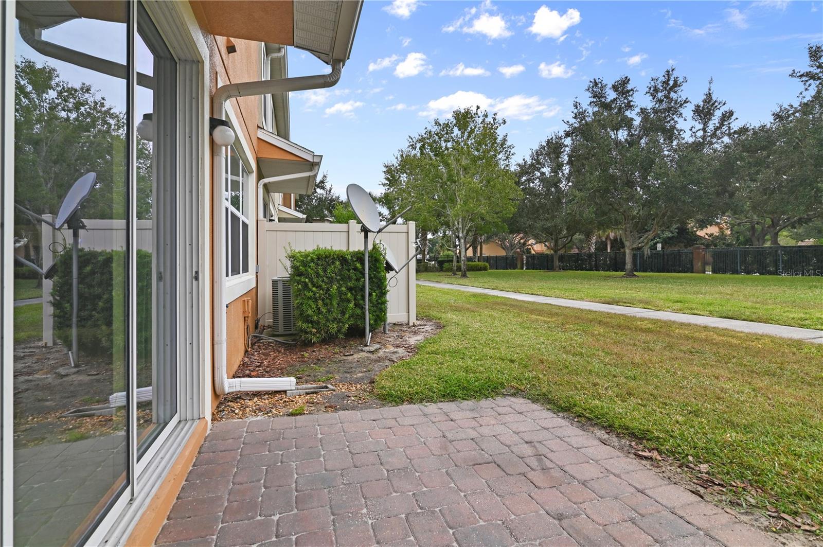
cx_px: 412
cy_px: 274
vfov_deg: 73.6
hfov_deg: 96.8
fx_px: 365
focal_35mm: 16
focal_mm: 16
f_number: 8
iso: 100
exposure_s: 1/100
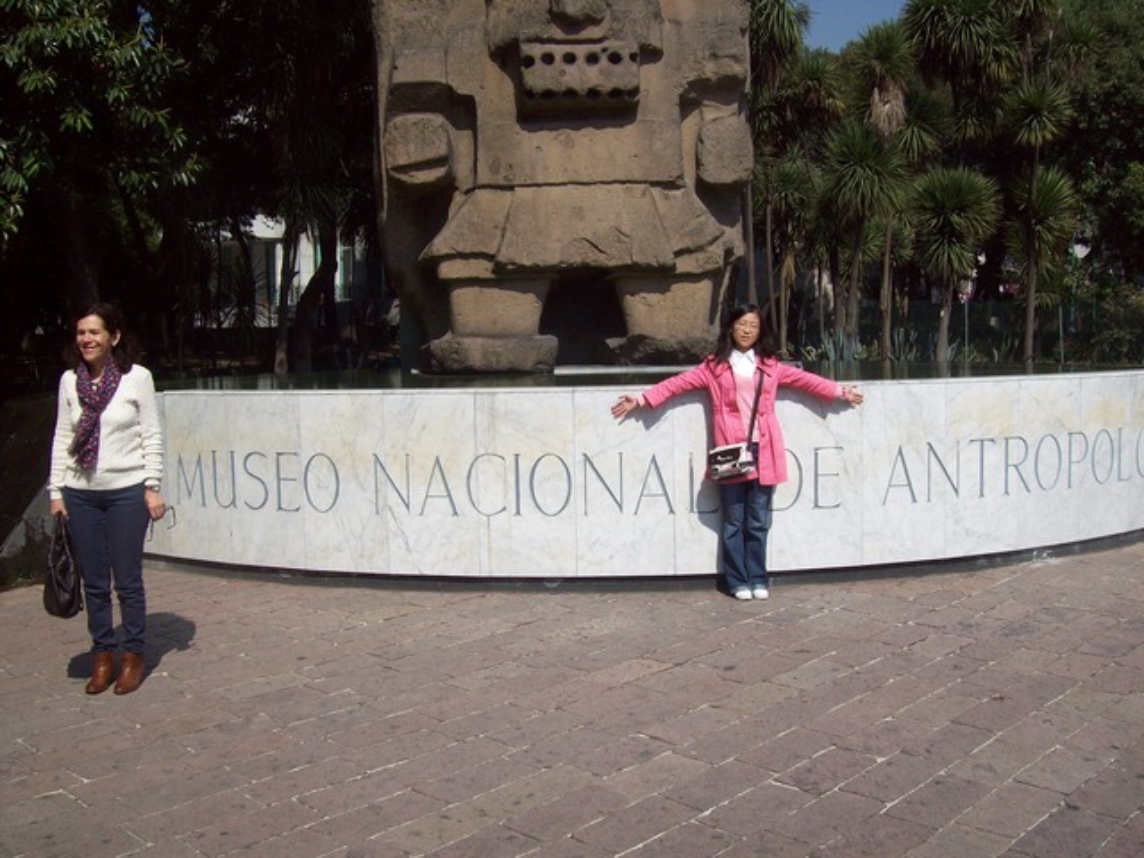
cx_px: 572
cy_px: 429
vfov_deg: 39.7
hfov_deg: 51.4
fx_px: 1190
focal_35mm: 36
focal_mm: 6
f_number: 4.8
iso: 80
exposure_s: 1/845
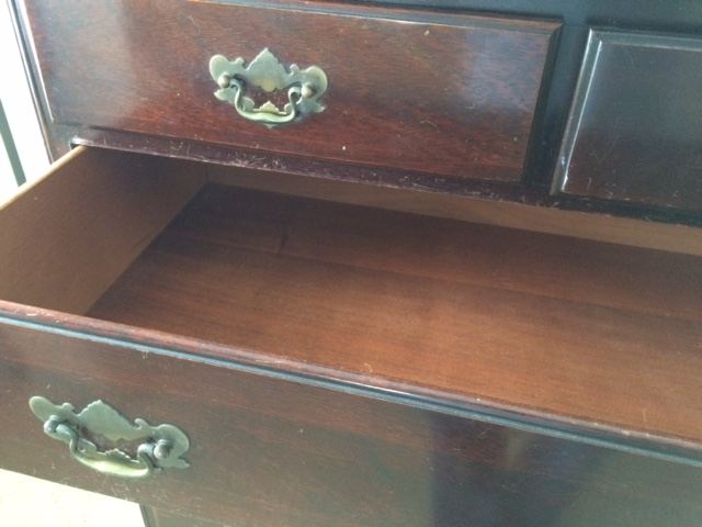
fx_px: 588
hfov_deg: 61.7
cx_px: 351
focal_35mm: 29
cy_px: 264
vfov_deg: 48.2
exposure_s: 1/15
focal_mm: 4.15
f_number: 2.2
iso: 320
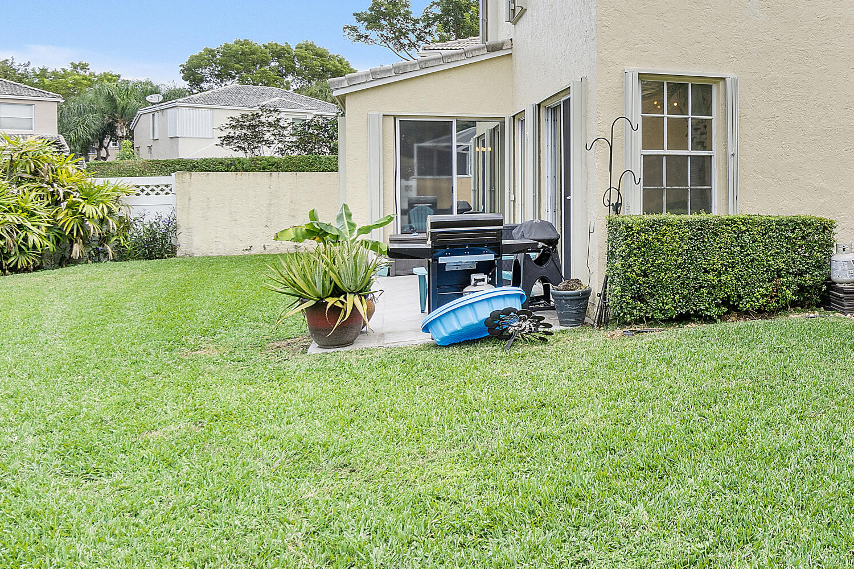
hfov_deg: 55.2
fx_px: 712
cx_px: 741
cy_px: 182
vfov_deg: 42.9
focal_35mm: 30
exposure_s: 1/40
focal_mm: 10
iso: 100
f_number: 11
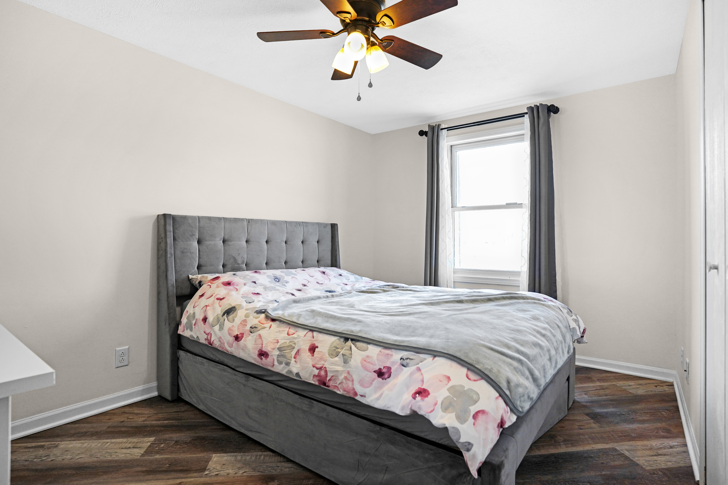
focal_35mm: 17
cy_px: 242
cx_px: 364
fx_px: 344
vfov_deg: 70.4
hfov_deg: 93.3
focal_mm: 17
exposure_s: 1/160
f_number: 4
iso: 800
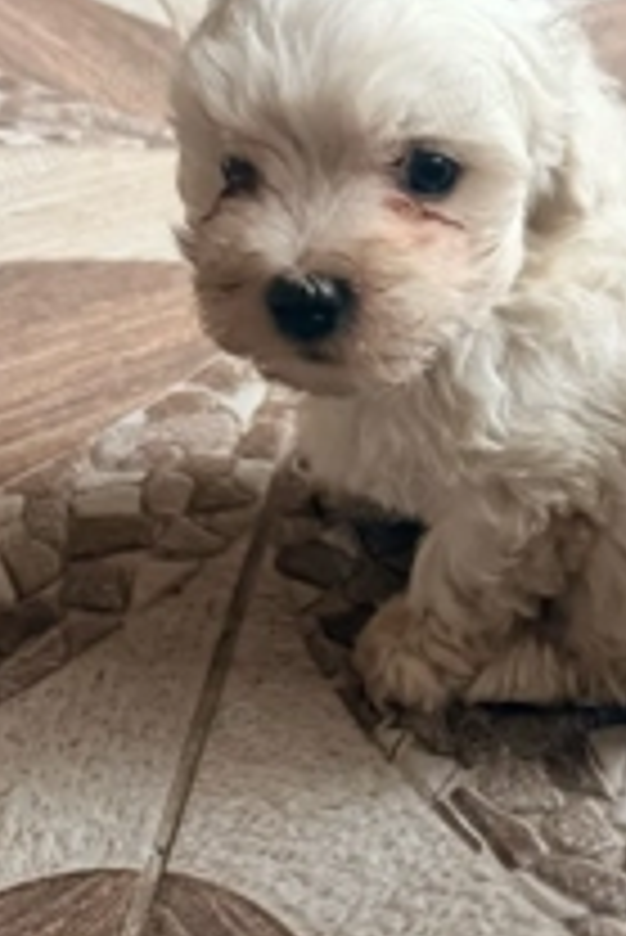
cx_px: 554
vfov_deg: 41.1
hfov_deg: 27.2
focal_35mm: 48
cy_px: 508
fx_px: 1250
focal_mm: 6.76
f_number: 1.78
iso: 320
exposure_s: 1/60
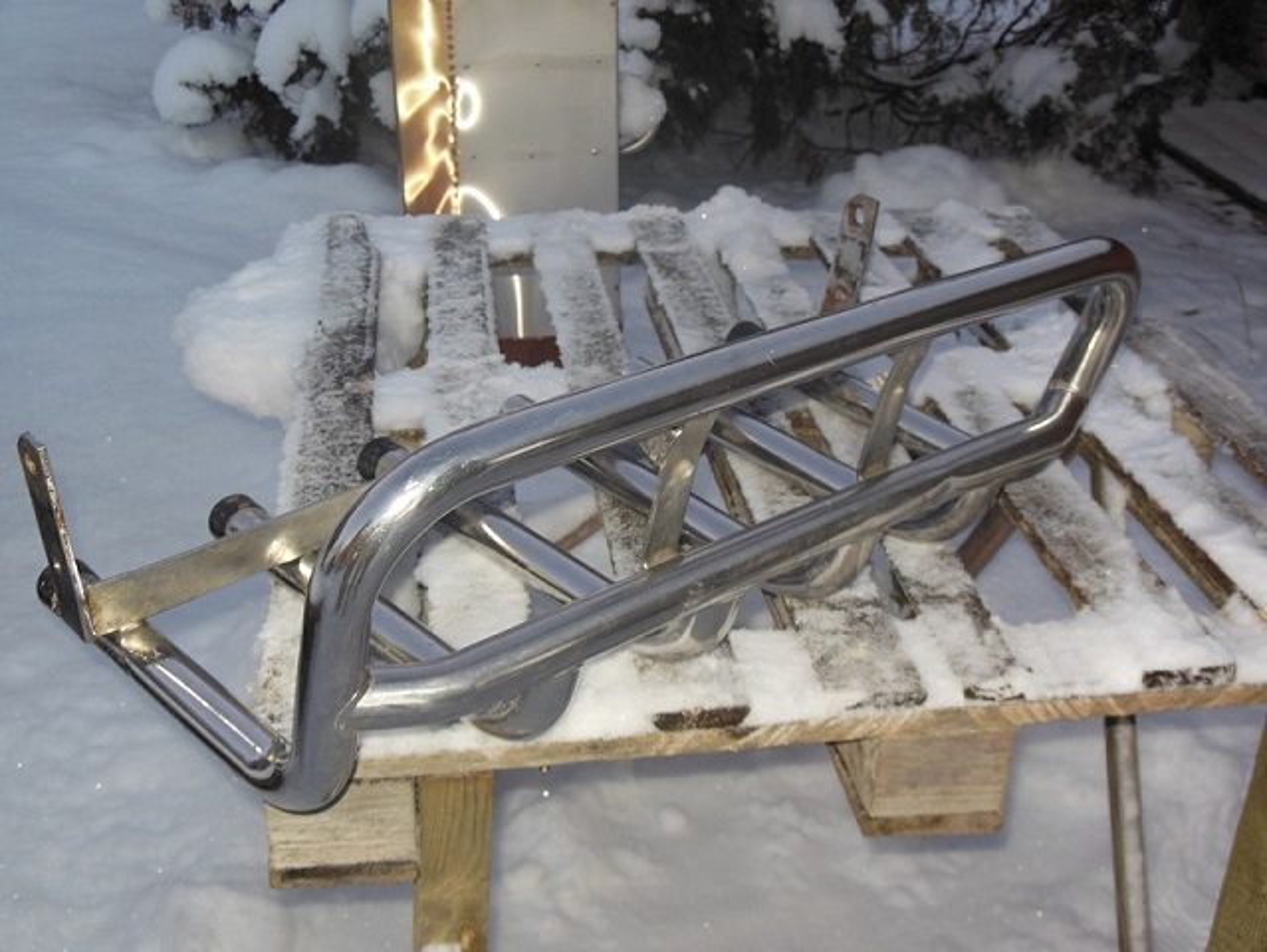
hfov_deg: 43.8
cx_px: 634
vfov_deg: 33.6
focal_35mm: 43
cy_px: 476
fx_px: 1575
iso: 200
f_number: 3.8
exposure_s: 1/30
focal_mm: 7.7
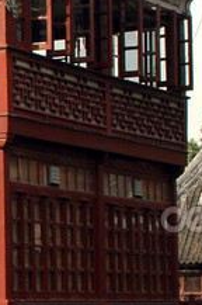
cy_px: 219
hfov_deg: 7.7
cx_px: -213
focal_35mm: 170
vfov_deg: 12.1
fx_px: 1435
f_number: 5.6
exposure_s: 1/250
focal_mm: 24
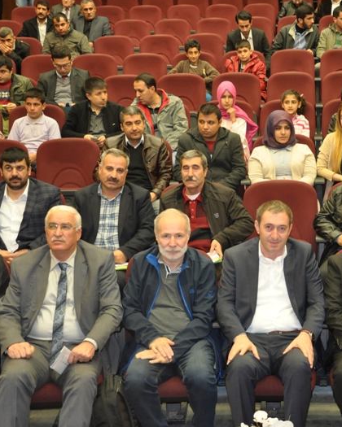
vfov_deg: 31.5
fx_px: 759
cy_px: 214
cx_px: 271
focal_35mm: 60
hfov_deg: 25.0
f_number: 4
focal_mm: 28
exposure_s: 1/10
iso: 800
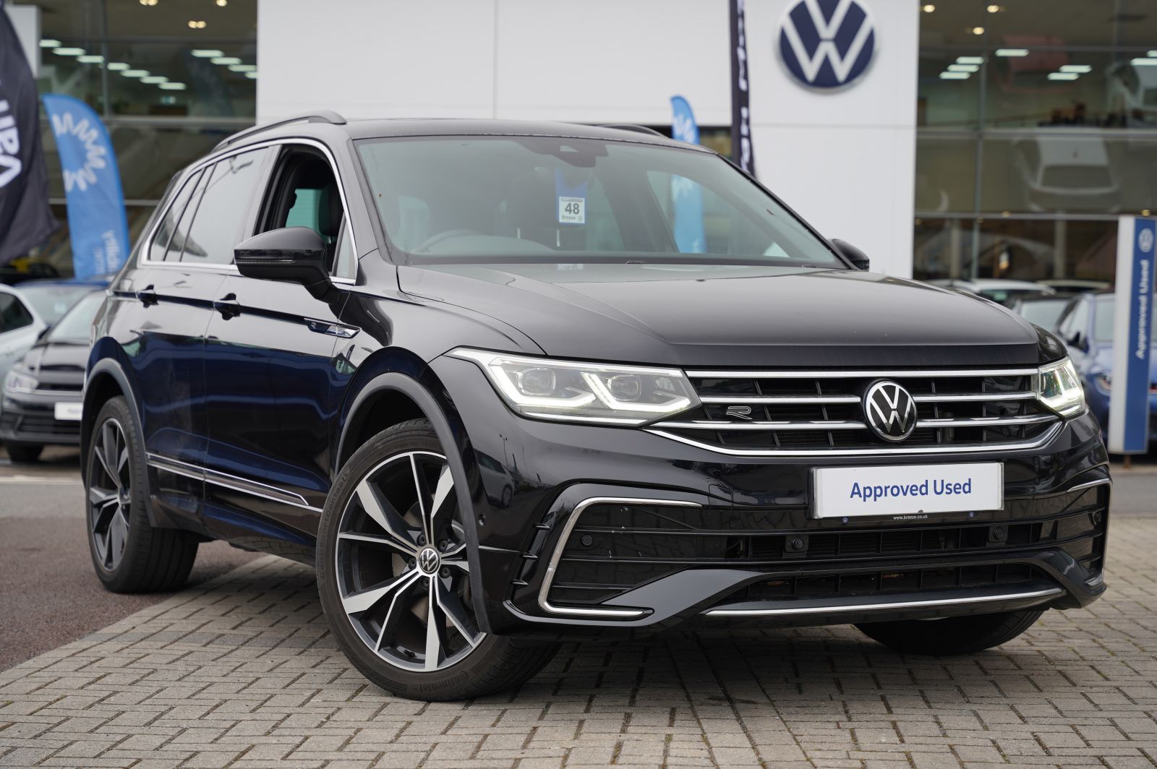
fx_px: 2171
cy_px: 384
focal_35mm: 68
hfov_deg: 29.8
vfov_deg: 20.1
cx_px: 578
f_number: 4
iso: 100
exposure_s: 1/80
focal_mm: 67.6
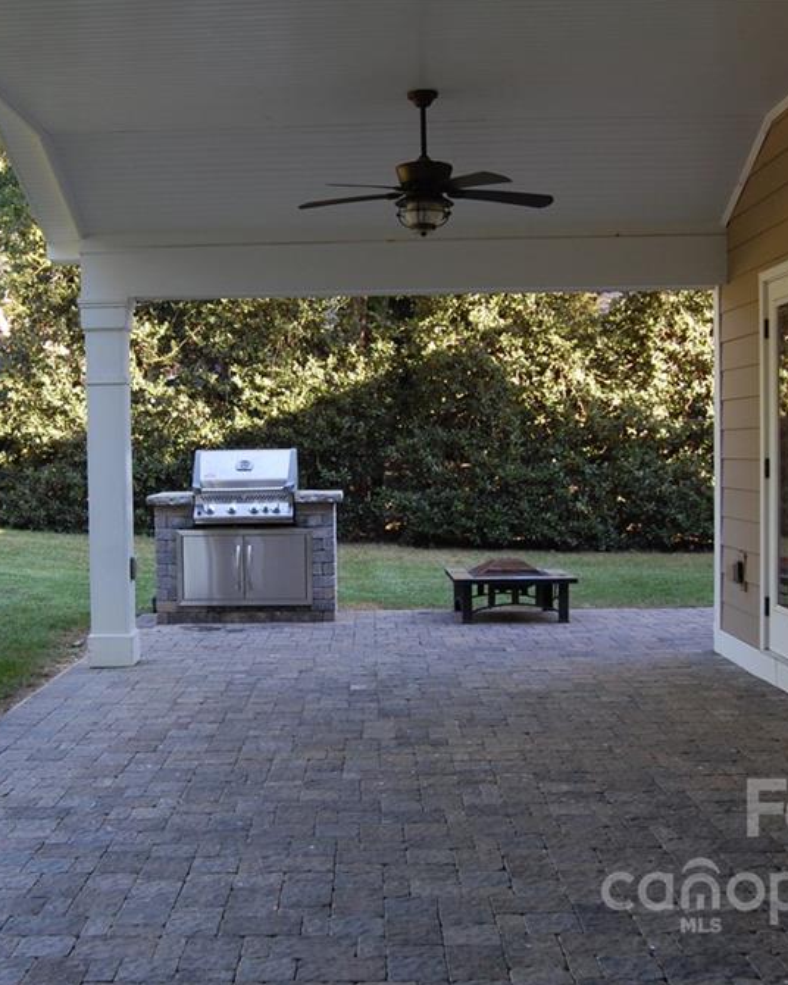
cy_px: 492
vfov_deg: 42.9
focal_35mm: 43
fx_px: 1254
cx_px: 290
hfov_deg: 34.7
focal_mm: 20
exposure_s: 1/100
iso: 400
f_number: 5
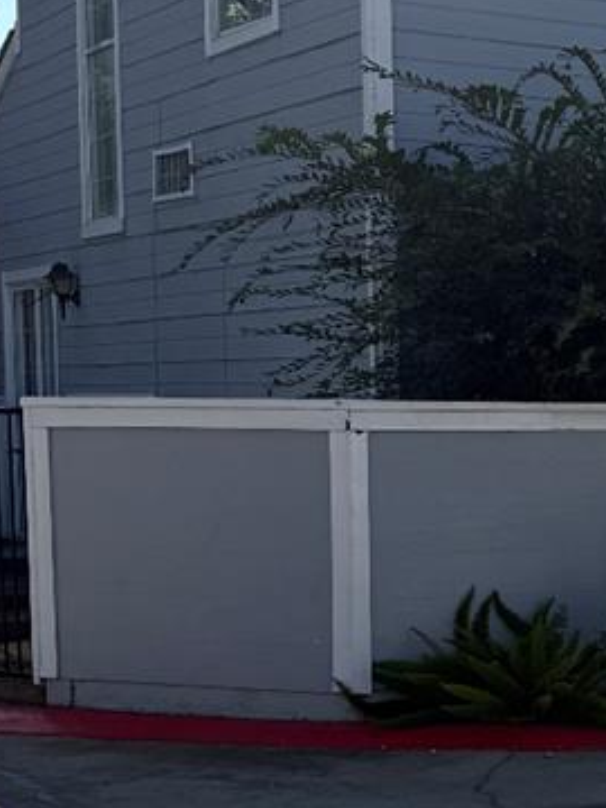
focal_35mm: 100
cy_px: 589
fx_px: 2334
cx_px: 1105
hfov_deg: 13.3
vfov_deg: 19.5
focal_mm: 6.76
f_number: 1.78
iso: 80
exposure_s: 1/6711
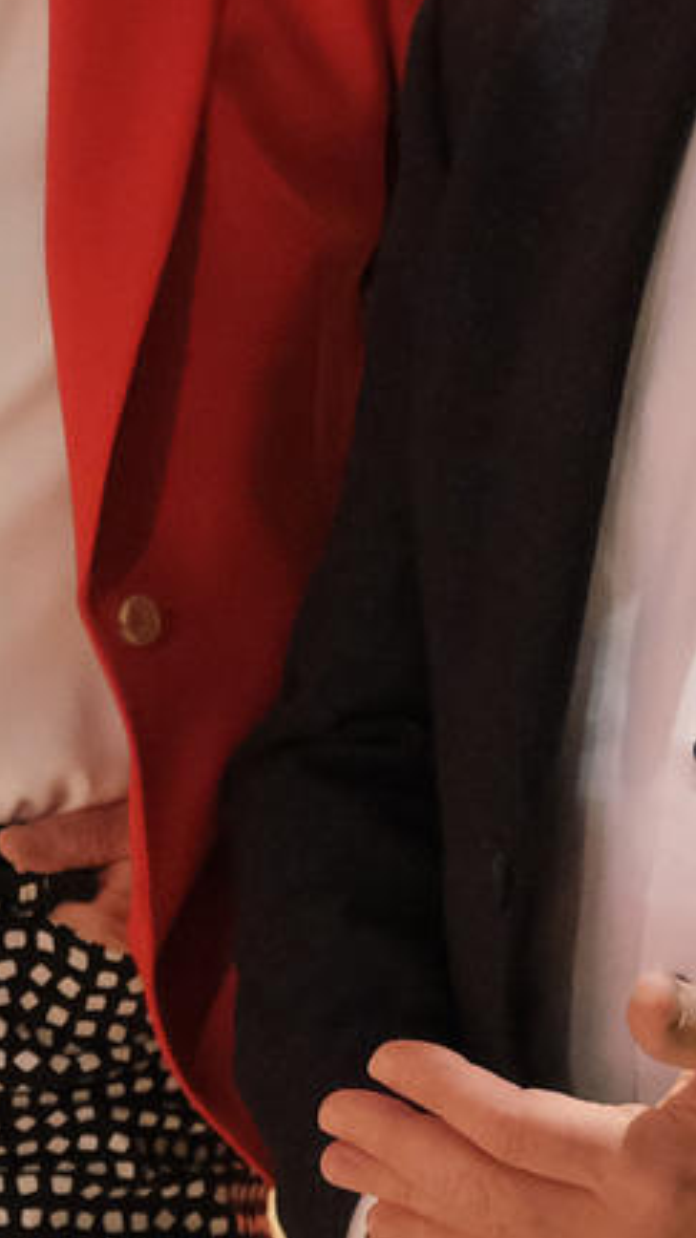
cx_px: -722
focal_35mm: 205
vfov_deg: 10.5
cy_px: 481
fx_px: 6726
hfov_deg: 5.8
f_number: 2.8
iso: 5000
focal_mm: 29.2
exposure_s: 1/250
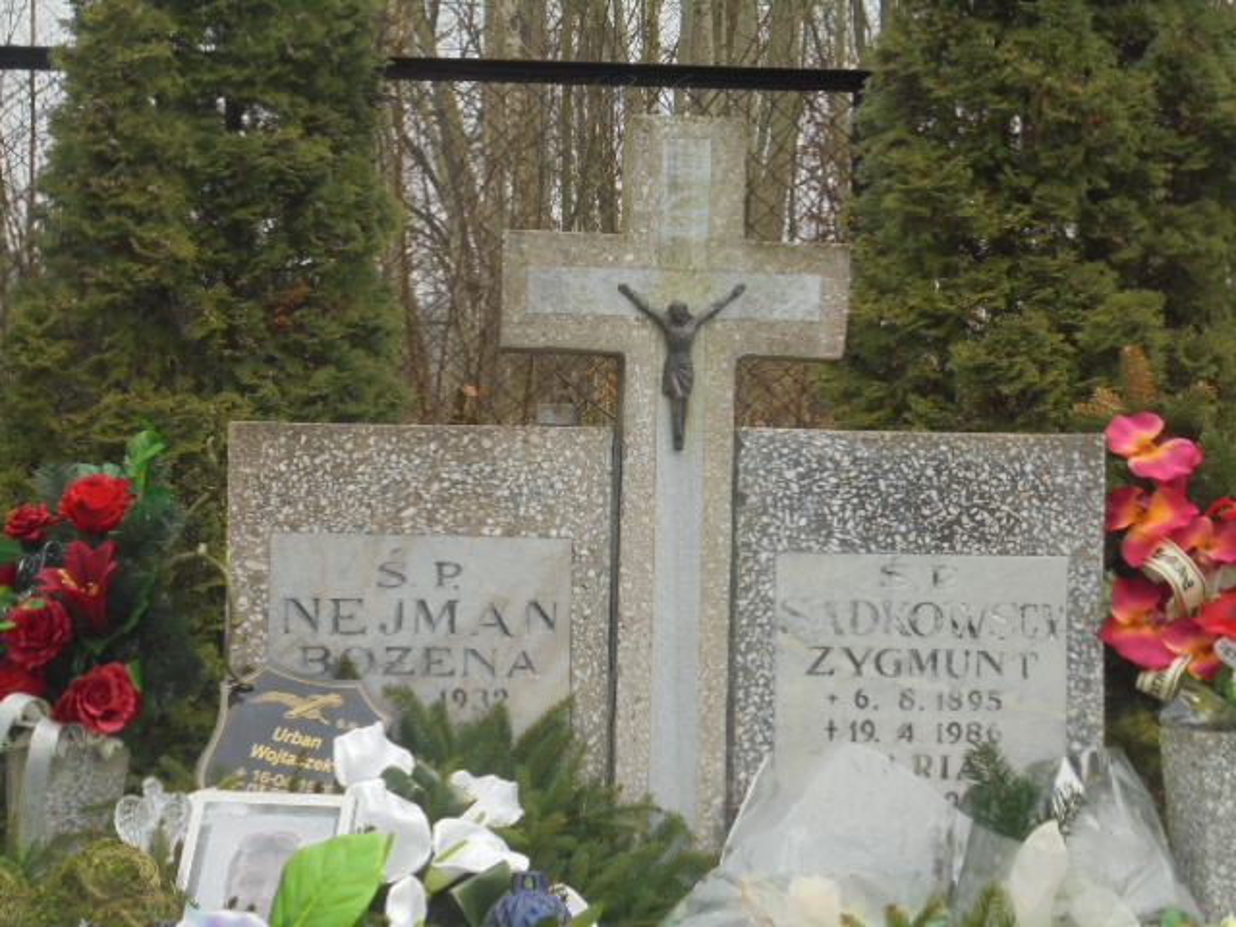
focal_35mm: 64
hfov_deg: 30.3
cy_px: 464
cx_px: 618
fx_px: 2285
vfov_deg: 22.9
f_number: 5.6
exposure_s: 1/30
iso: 100
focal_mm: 11.5
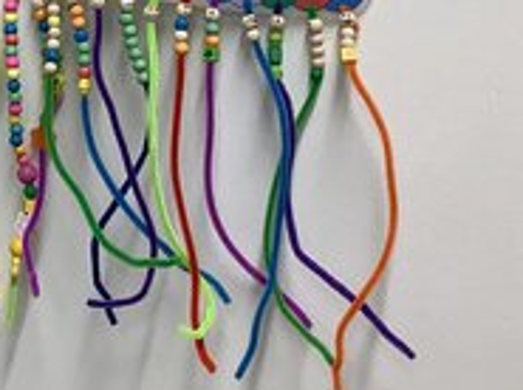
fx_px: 1267
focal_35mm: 84
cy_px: 55
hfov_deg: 22.9
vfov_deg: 17.3
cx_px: 79
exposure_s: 1/100
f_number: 2.4
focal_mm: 3.3
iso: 80
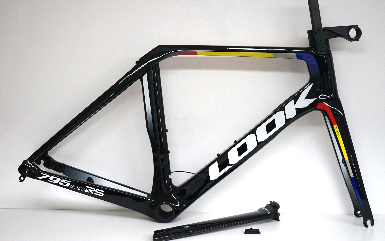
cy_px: 116
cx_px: 193
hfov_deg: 36.3
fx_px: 588
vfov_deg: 23.1
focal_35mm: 56
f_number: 5
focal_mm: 54
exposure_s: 1/160
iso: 2500
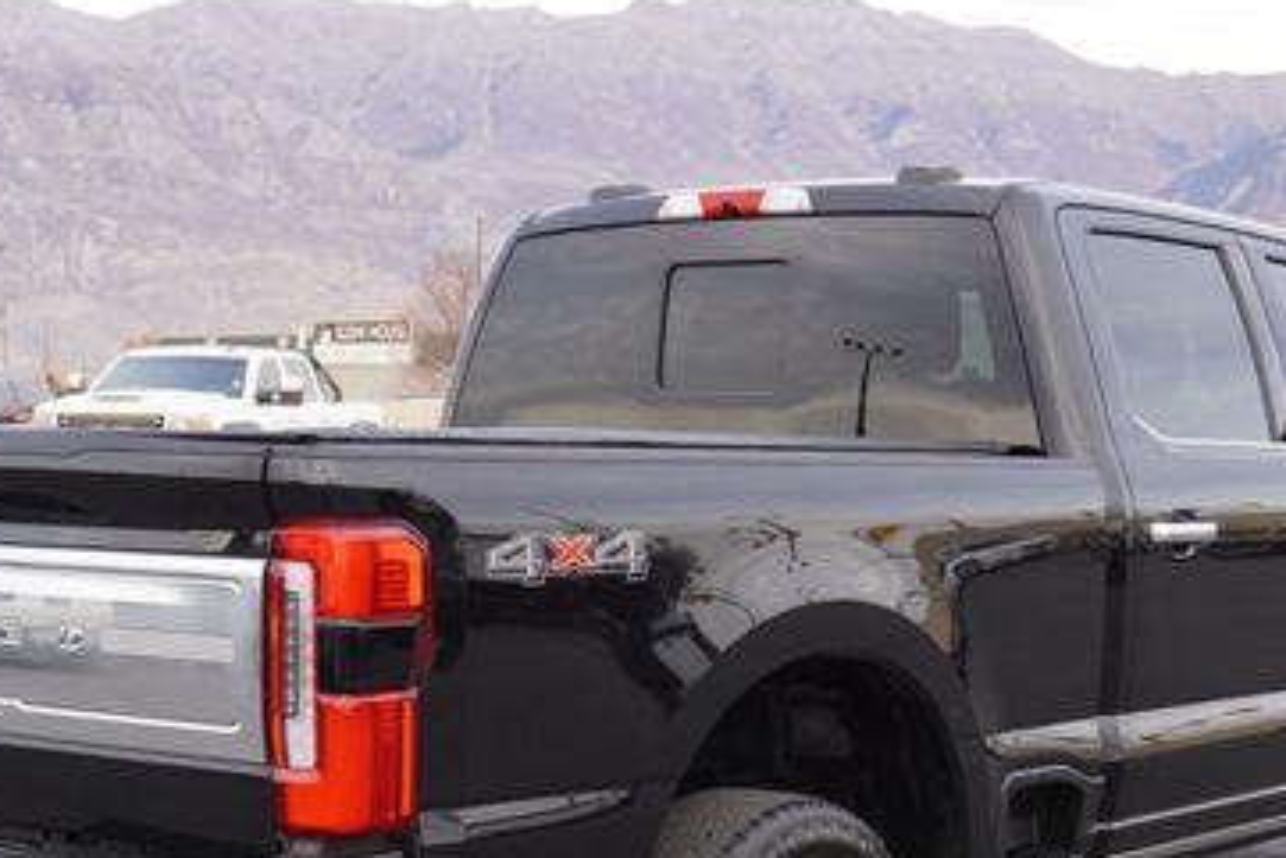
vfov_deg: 18.7
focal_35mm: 72
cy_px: 744
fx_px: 2569
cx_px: 574
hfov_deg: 28.1
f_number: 4.5
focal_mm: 27
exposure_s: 1/160
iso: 250
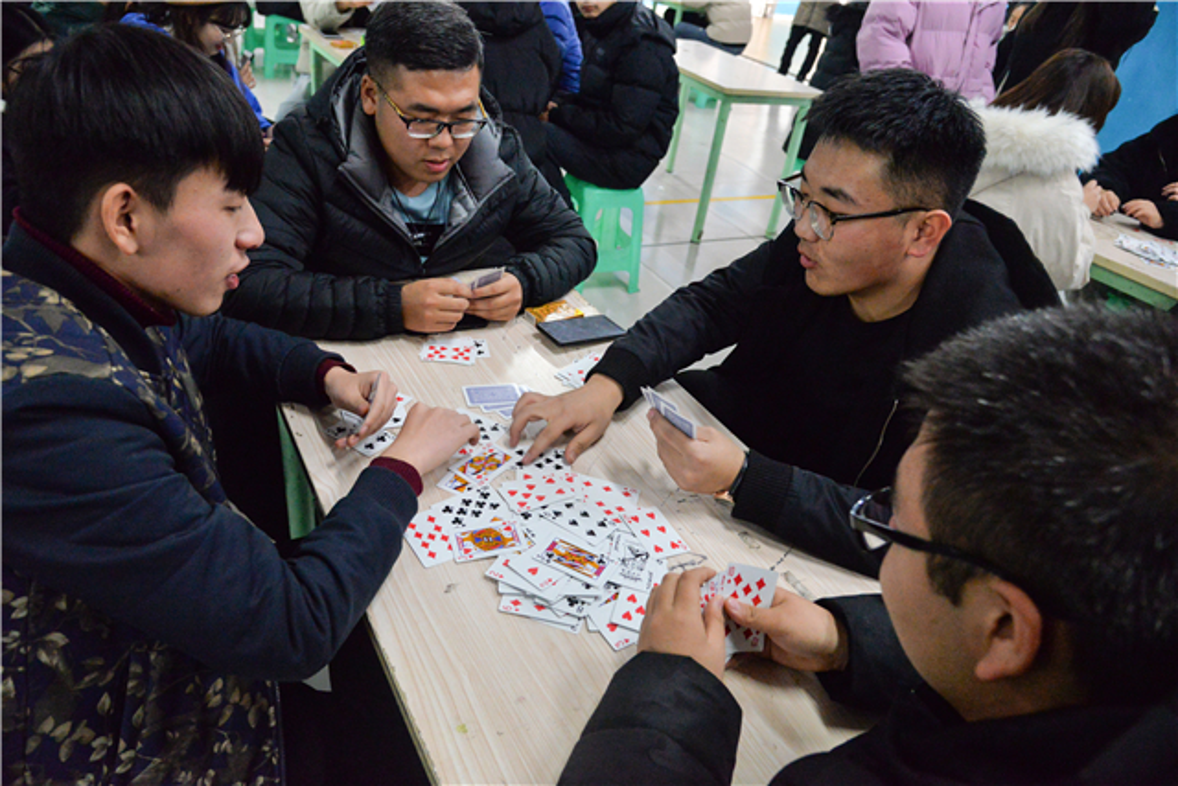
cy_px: 393
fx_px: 785
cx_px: 589
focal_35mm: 24
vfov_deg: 53.2
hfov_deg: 73.7
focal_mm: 24
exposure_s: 1/80
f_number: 5
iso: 3200
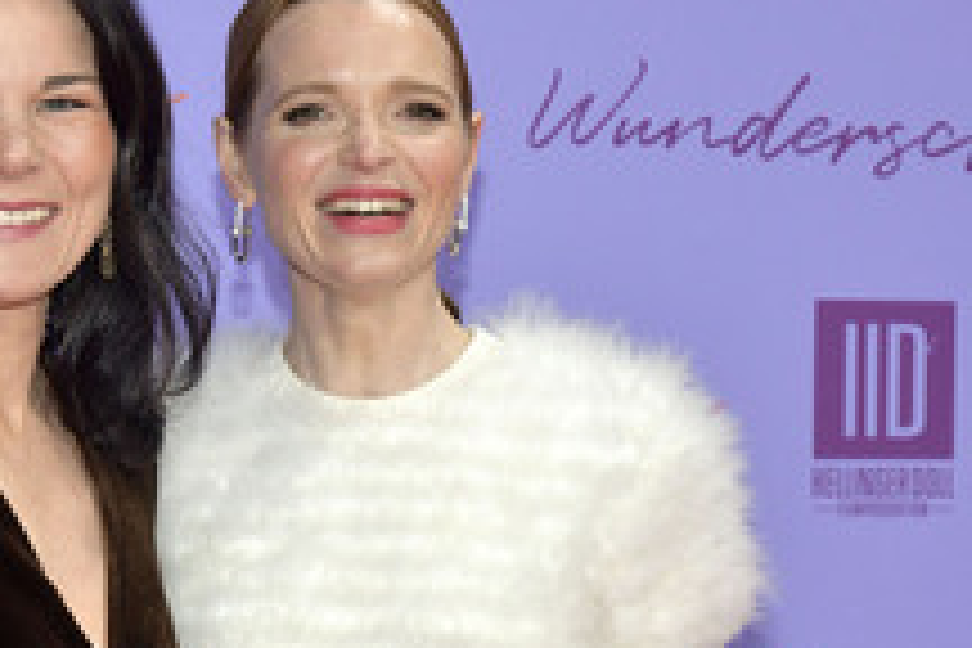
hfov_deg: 12.5
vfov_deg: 8.4
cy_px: 454
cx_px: 151
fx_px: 4401
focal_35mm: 163
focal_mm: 78
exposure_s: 1/200
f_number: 7.1
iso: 1000
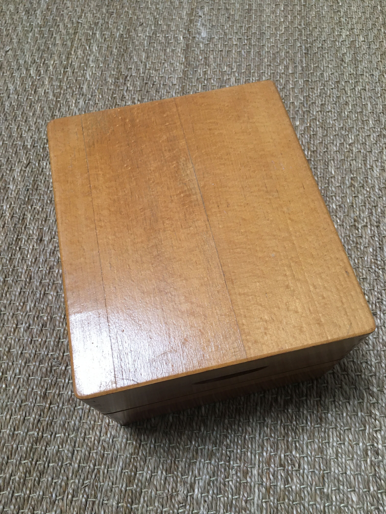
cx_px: 193
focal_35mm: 29
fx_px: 431
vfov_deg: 61.7
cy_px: 257
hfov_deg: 48.2
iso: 125
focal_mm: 4.15
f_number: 2.2
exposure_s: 1/33
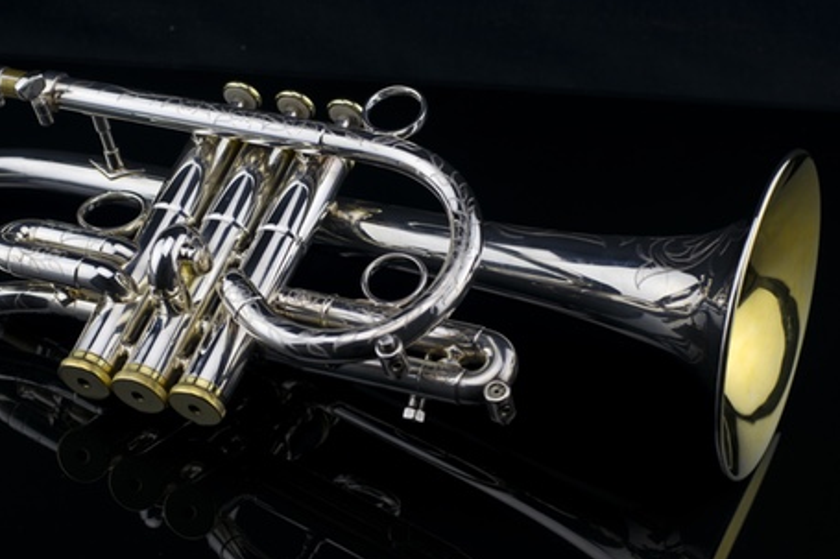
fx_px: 2309
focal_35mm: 99
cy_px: 260
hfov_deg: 20.6
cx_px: 314
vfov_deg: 13.8
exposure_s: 1/100
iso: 100
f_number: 5.6
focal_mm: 50
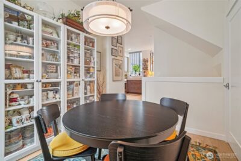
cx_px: 120
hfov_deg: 96.7
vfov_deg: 73.8
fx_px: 107
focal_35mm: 16
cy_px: 80
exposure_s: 1/30
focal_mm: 16
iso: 1600
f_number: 8
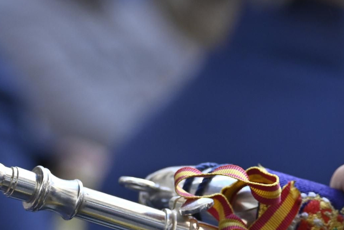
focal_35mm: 385
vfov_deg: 3.6
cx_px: -34
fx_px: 3679
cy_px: 140
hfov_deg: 5.3
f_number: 5
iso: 500
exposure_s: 1/200
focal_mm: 102
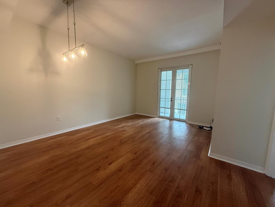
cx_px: 138
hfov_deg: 102.1
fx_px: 111
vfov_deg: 85.7
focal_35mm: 14
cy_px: 104
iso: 400
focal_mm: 2.22
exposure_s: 1/60
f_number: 2.2
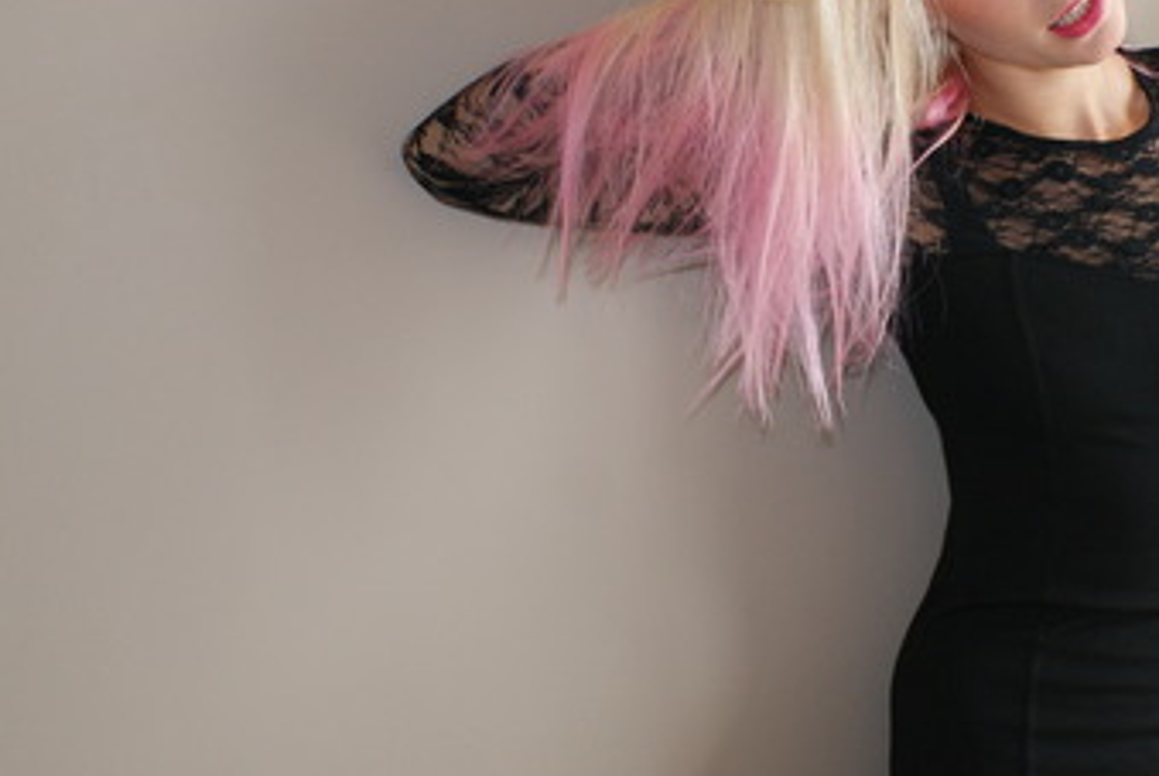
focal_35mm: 51
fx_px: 1644
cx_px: 930
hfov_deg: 37.4
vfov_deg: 26.4
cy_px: 250
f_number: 5.6
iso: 400
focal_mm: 18
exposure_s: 1/60
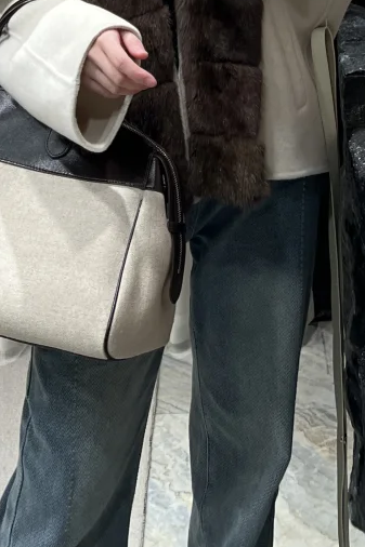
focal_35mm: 77
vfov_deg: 22.6
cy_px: -224
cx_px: 217
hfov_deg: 17.7
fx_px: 1172
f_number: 1.5
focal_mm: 5.7
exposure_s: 1/100
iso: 125
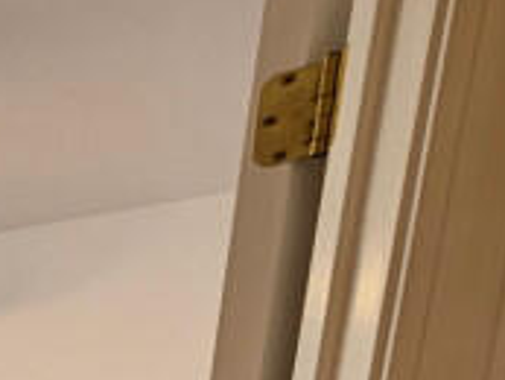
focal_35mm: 60
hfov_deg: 24.8
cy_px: 608
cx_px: -251
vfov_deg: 20.2
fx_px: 876
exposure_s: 1/60
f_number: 2.2
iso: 64
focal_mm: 2.2
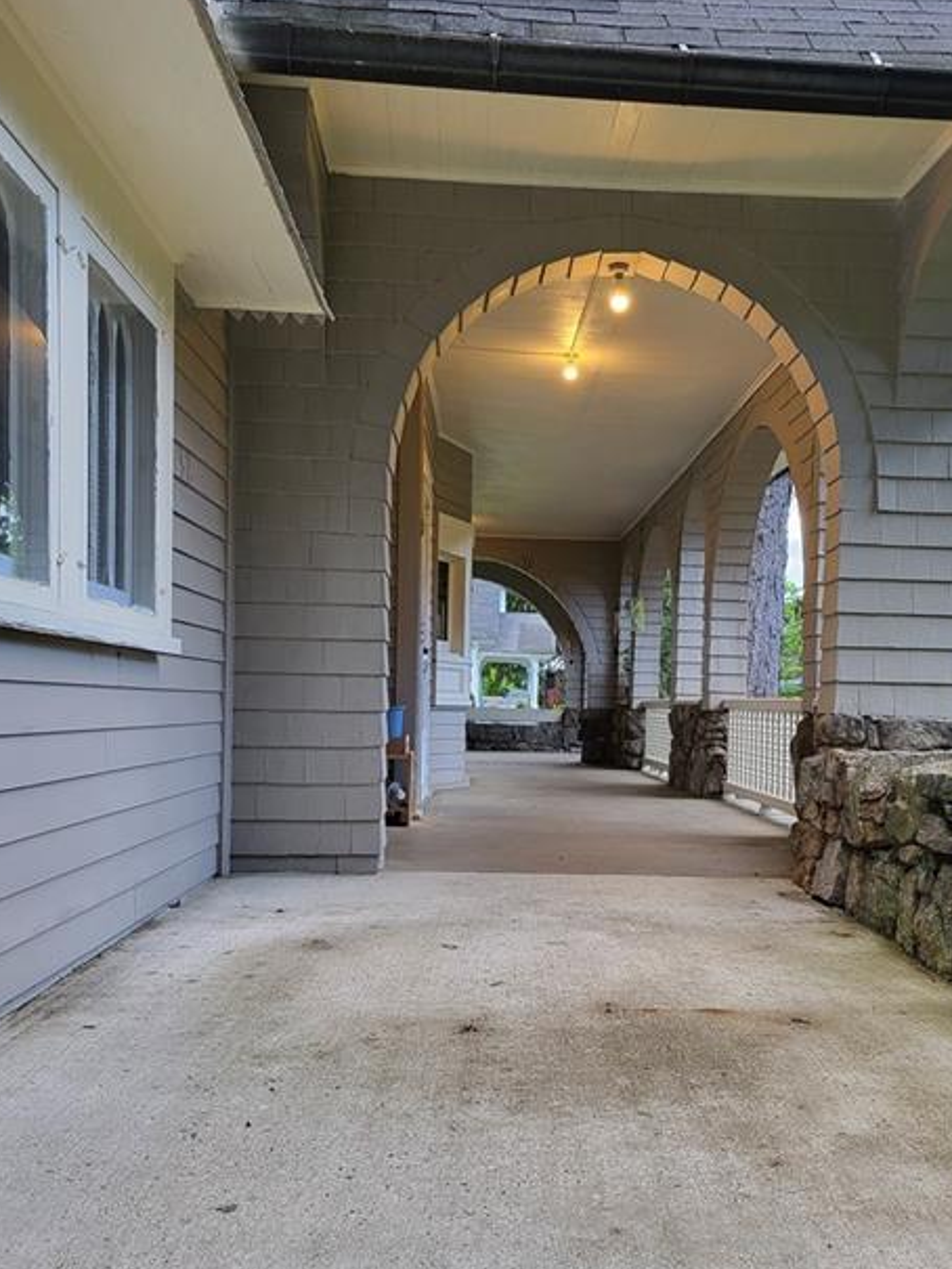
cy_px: 715
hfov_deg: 42.8
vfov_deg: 55.2
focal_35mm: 33
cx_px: 570
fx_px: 1210
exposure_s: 1/120
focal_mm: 5.4
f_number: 1.8
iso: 200
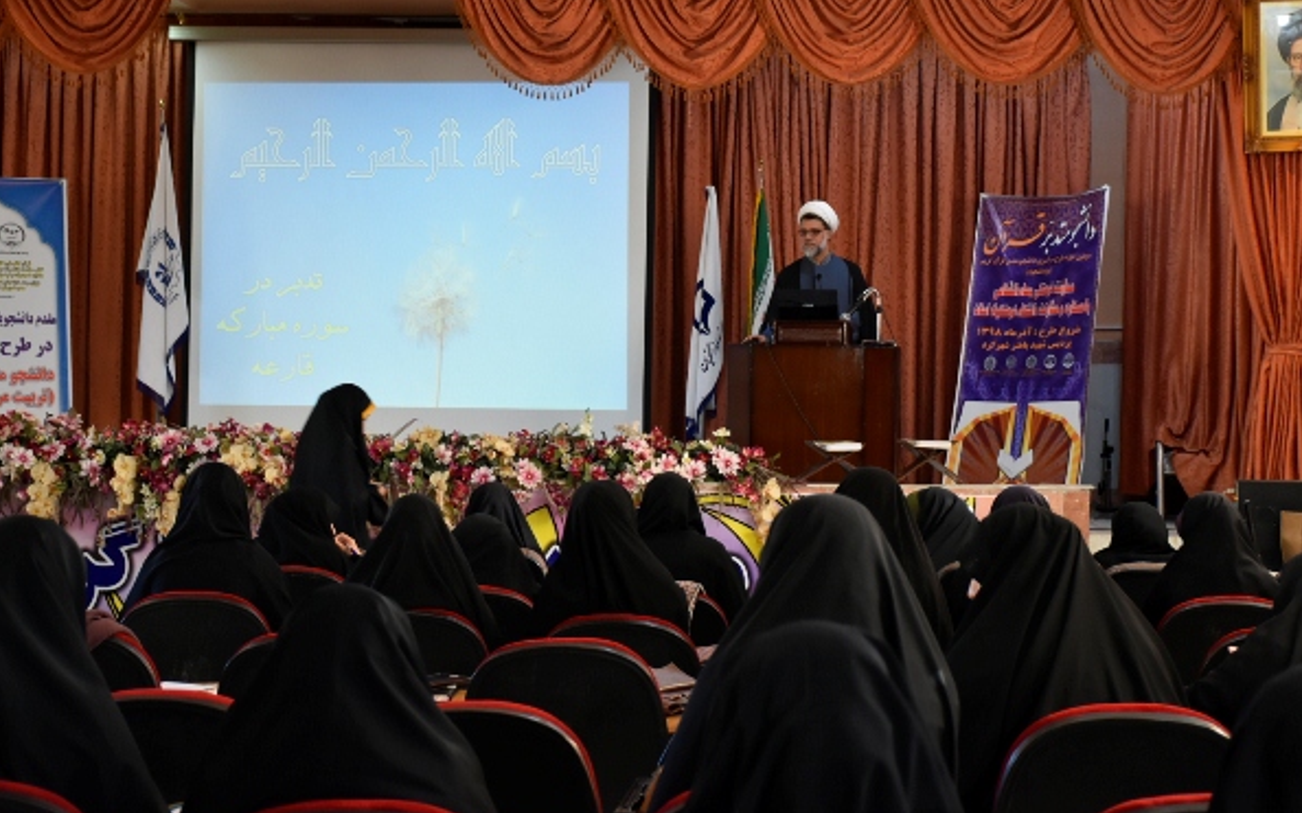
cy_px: 392
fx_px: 2466
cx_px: 647
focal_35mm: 70
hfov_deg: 29.6
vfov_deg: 18.7
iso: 900
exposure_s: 1/60
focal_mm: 45
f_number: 4.5
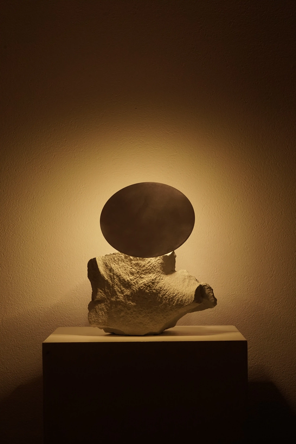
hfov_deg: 19.7
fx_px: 851
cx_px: 148
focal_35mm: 69
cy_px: 222
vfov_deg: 29.2
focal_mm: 69
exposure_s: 1/125
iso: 800
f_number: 11
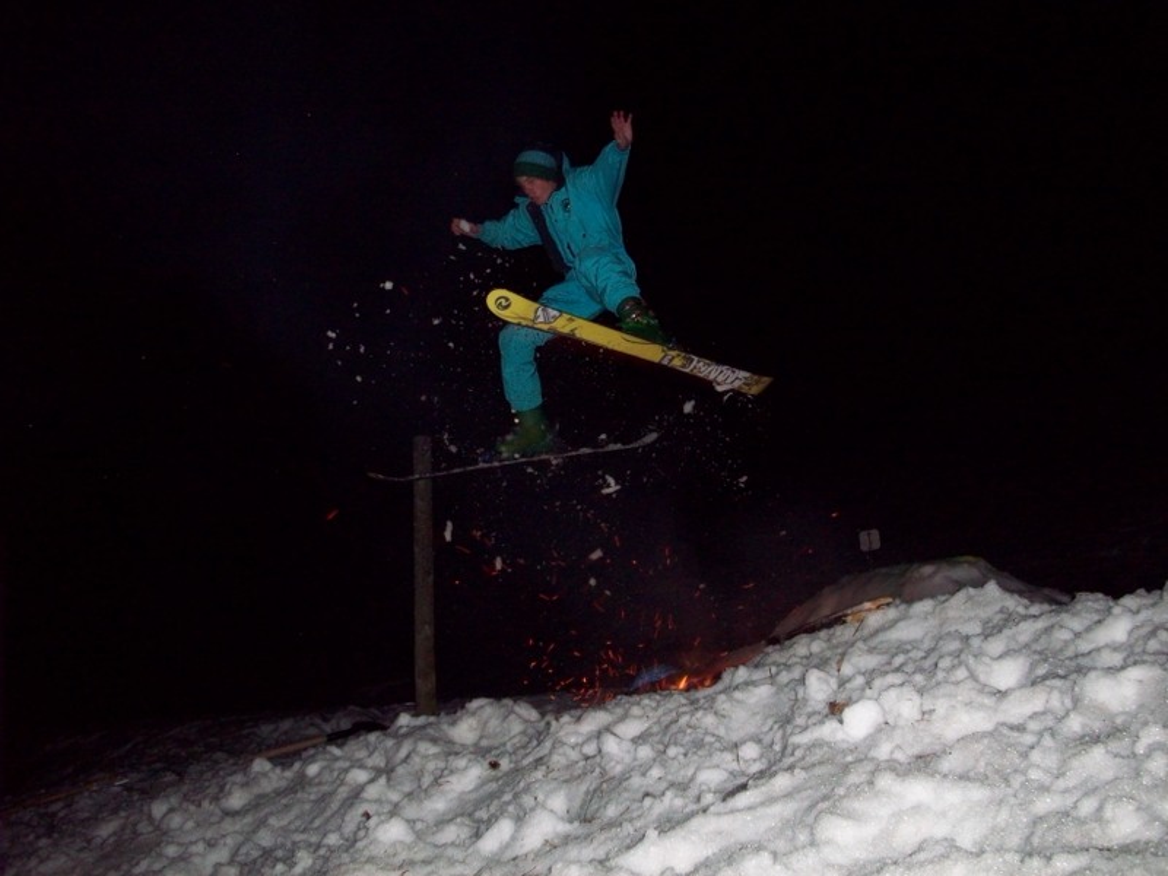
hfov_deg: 50.1
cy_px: 438
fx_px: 1248
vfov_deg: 38.7
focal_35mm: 37
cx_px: 584
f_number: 2.8
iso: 200
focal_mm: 6.2
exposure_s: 1/45
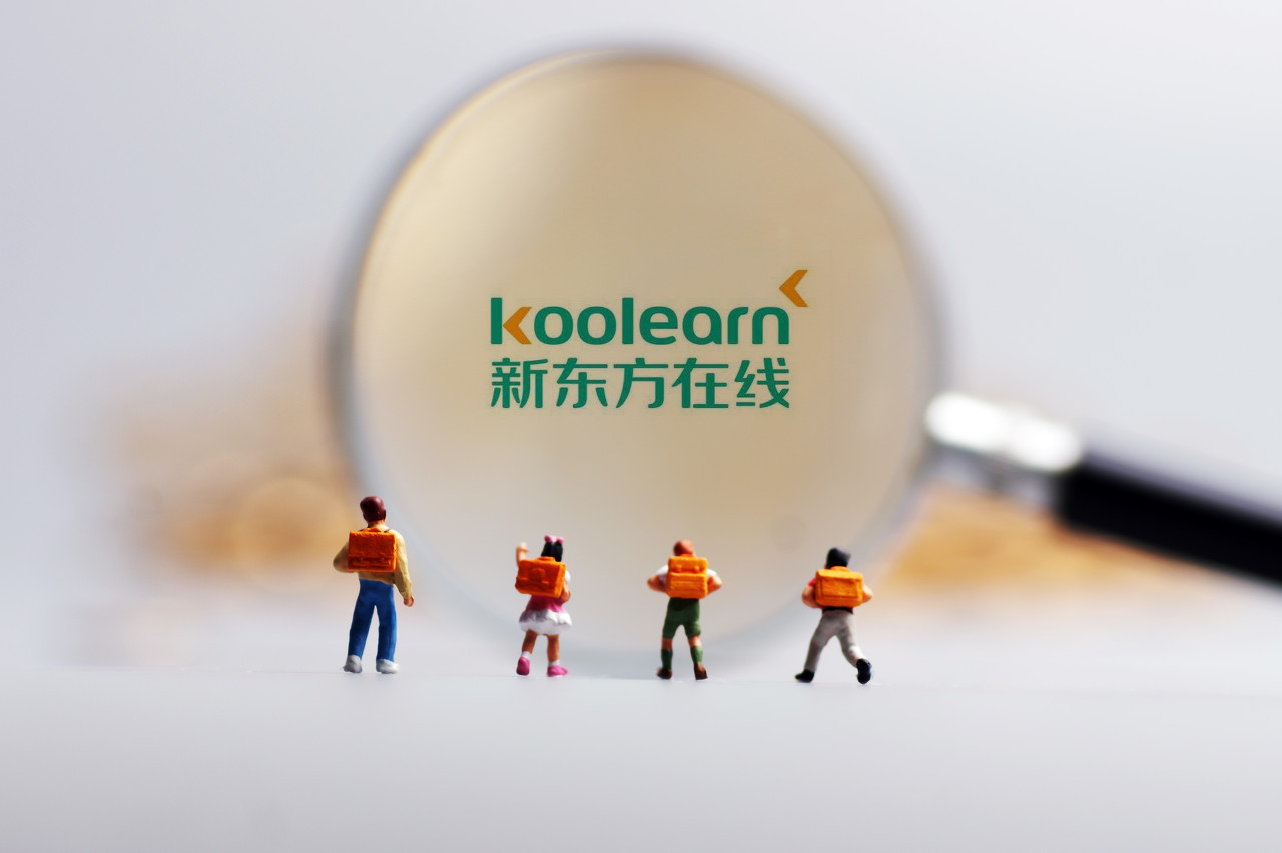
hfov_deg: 13.7
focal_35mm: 150
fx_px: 5339
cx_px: 641
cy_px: 426
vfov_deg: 9.1
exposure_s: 1/125
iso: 100
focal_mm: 100
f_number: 4
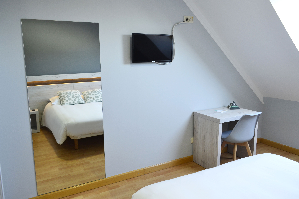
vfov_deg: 46.4
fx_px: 233
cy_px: 97
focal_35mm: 28
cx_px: 149
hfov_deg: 65.5
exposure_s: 1/15
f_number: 6.3
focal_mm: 18
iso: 400
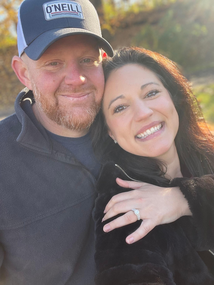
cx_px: 107
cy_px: 142
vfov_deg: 60.0
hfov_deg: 46.8
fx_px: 247
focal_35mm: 30
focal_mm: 2.71
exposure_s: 1/121
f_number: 2.2
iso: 32
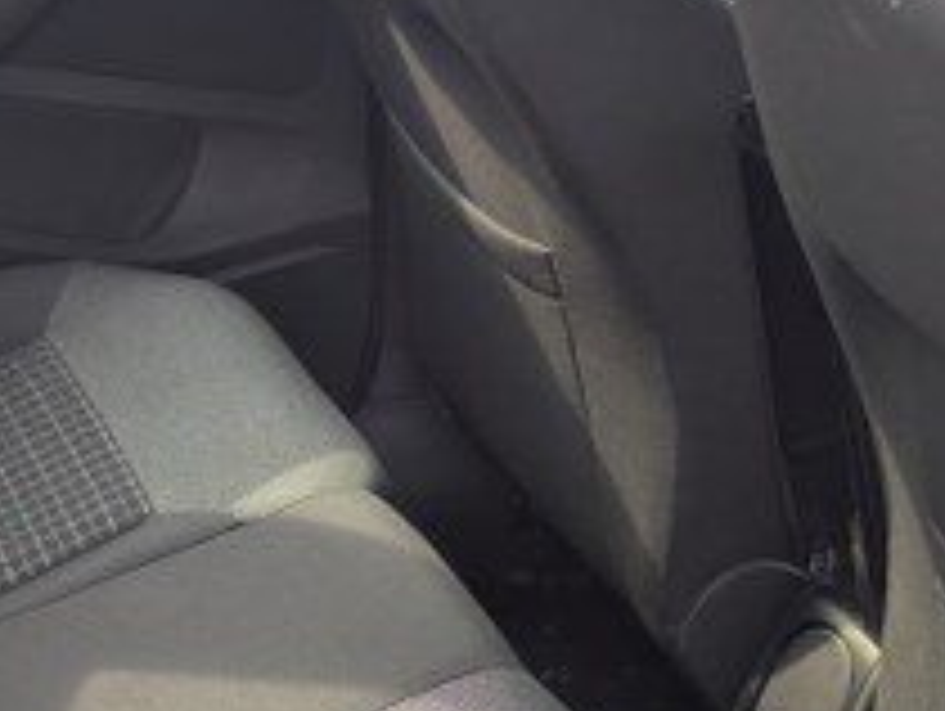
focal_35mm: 95
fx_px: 2596
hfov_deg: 20.6
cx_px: 533
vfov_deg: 15.5
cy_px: 536
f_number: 1.89
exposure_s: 1/474
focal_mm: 5.43
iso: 48
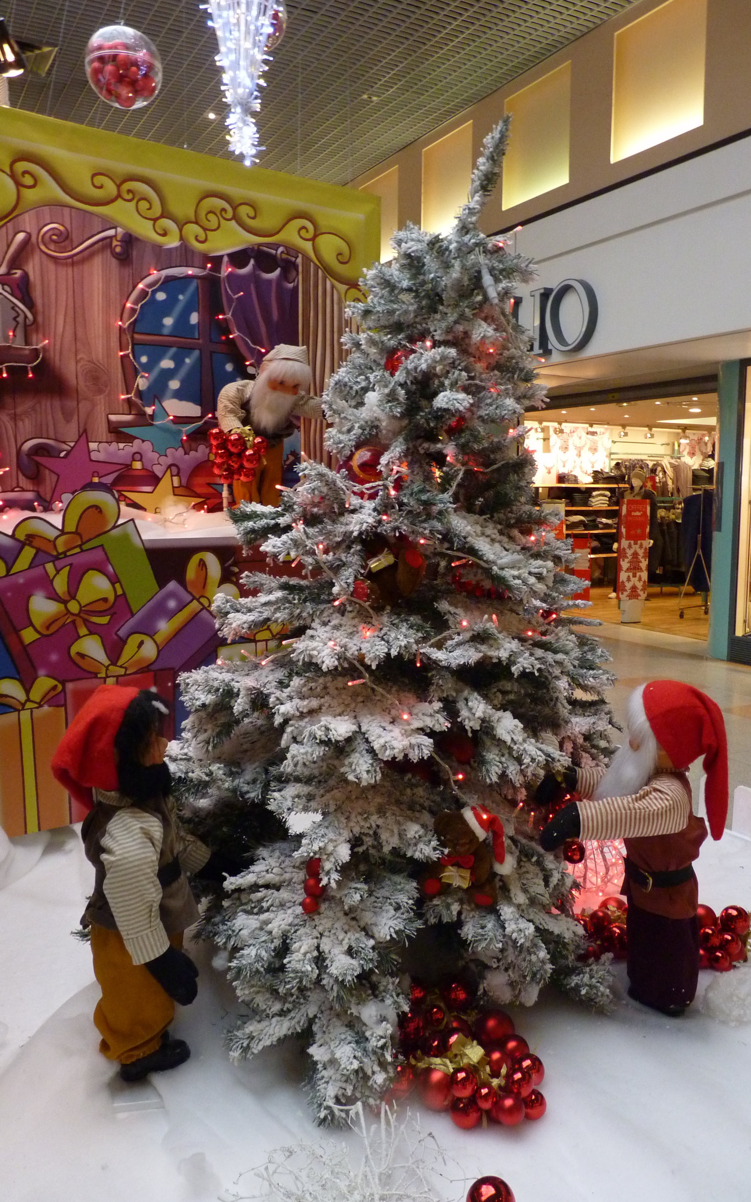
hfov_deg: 43.1
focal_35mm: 29
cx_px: 422
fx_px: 950
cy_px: 598
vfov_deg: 64.6
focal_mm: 4.8
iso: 400
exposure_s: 1/60
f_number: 2.8
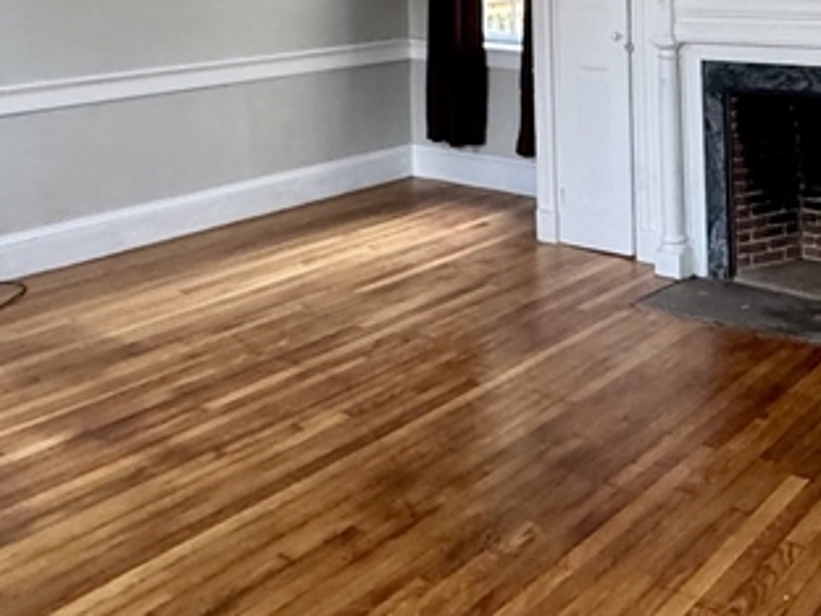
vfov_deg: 29.2
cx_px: 663
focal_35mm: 46
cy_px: -18
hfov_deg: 39.5
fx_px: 1091
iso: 320
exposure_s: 1/65
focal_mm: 2.22
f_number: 2.2
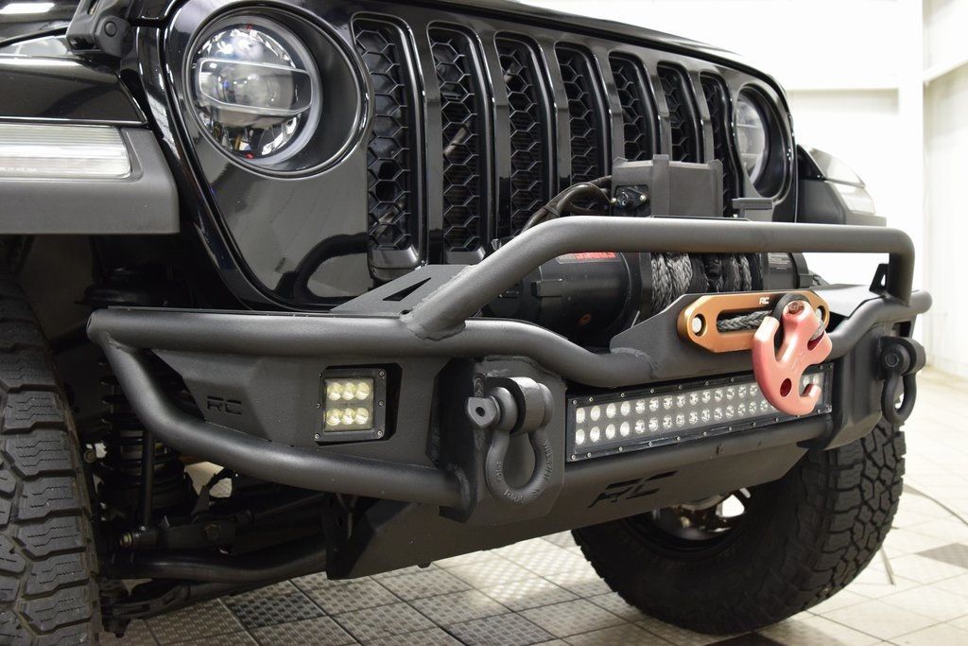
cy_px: 323
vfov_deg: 36.9
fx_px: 968
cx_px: 484
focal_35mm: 36
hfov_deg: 53.1
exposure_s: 1/15
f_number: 6.3
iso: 1600
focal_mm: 24
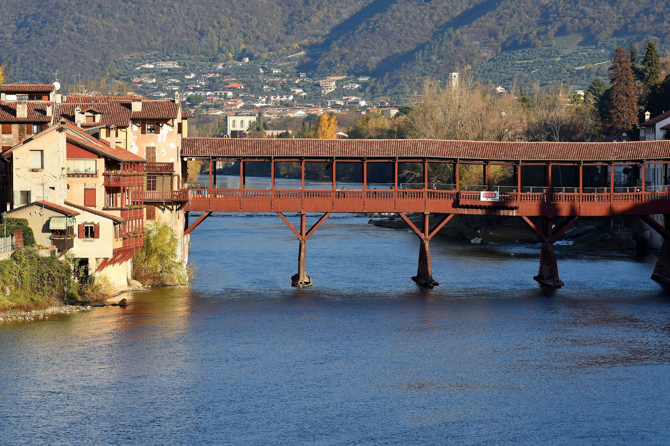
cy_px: 223
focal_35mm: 165
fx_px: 3071
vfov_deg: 8.3
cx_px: 335
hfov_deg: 12.5
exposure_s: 1/500
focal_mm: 110
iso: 360
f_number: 8
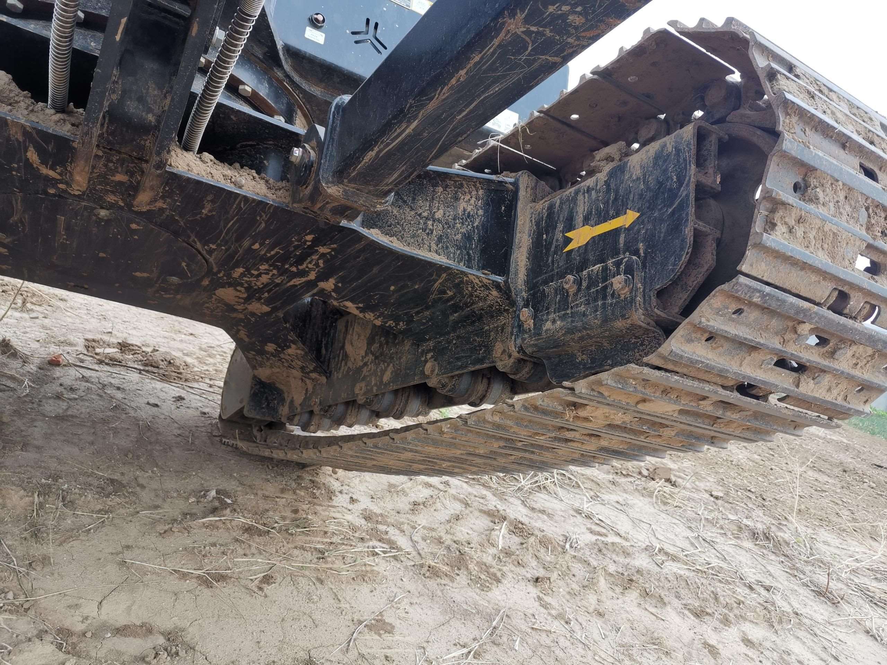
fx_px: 692
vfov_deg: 51.4
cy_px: 332
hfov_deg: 65.3
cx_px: 444
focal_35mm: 27
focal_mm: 4.75
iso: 50
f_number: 1.8
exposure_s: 1/169
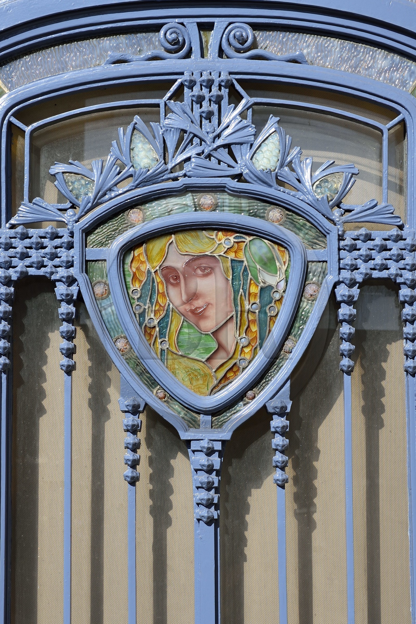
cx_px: 208
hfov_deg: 19.5
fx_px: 1213
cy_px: 312
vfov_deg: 28.8
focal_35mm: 70
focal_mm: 70
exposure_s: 1/250
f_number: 14
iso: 200
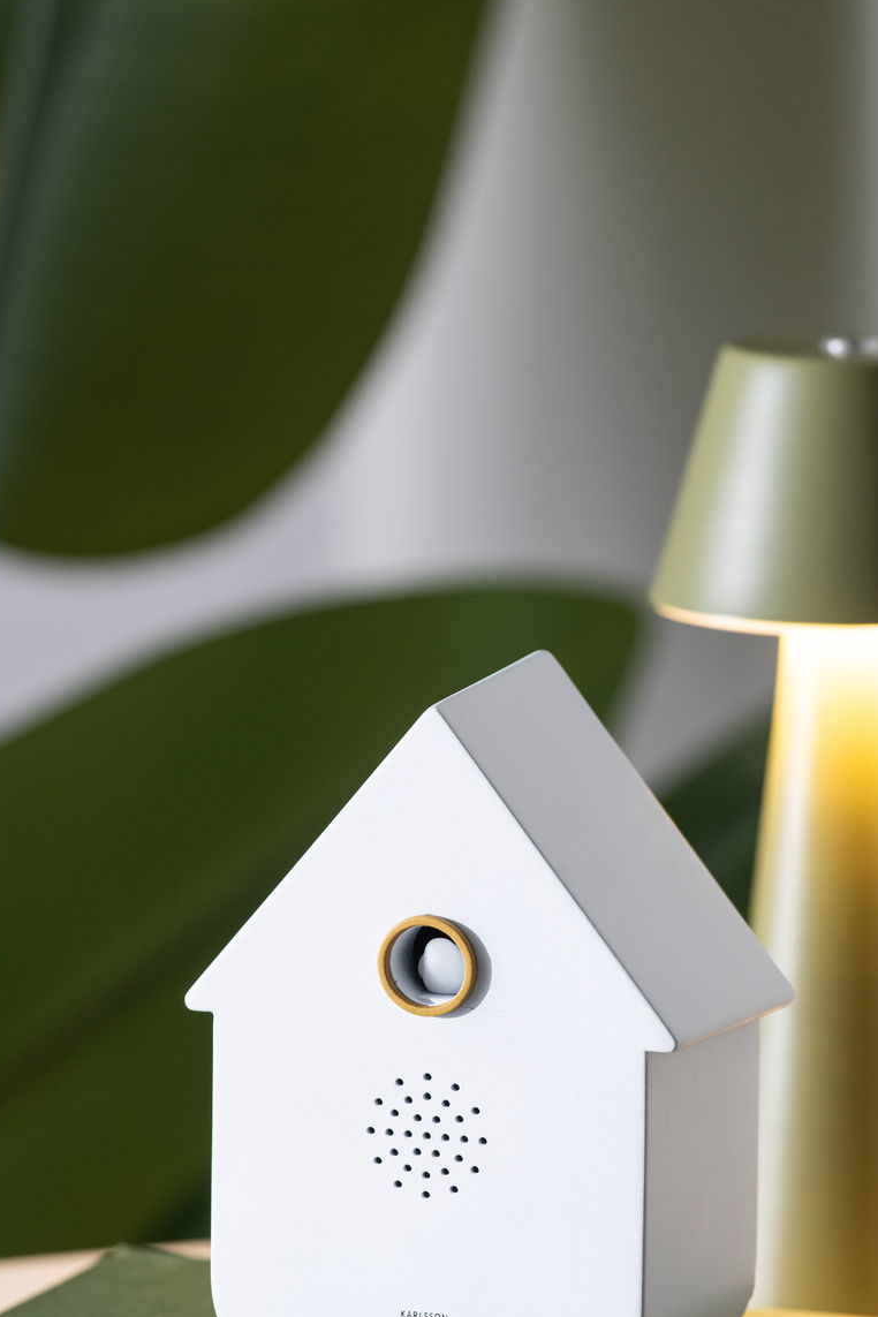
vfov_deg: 7.4
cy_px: 916
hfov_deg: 4.9
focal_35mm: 280
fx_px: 10243
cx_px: 567
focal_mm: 200
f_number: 7.1
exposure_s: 1/25
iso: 250
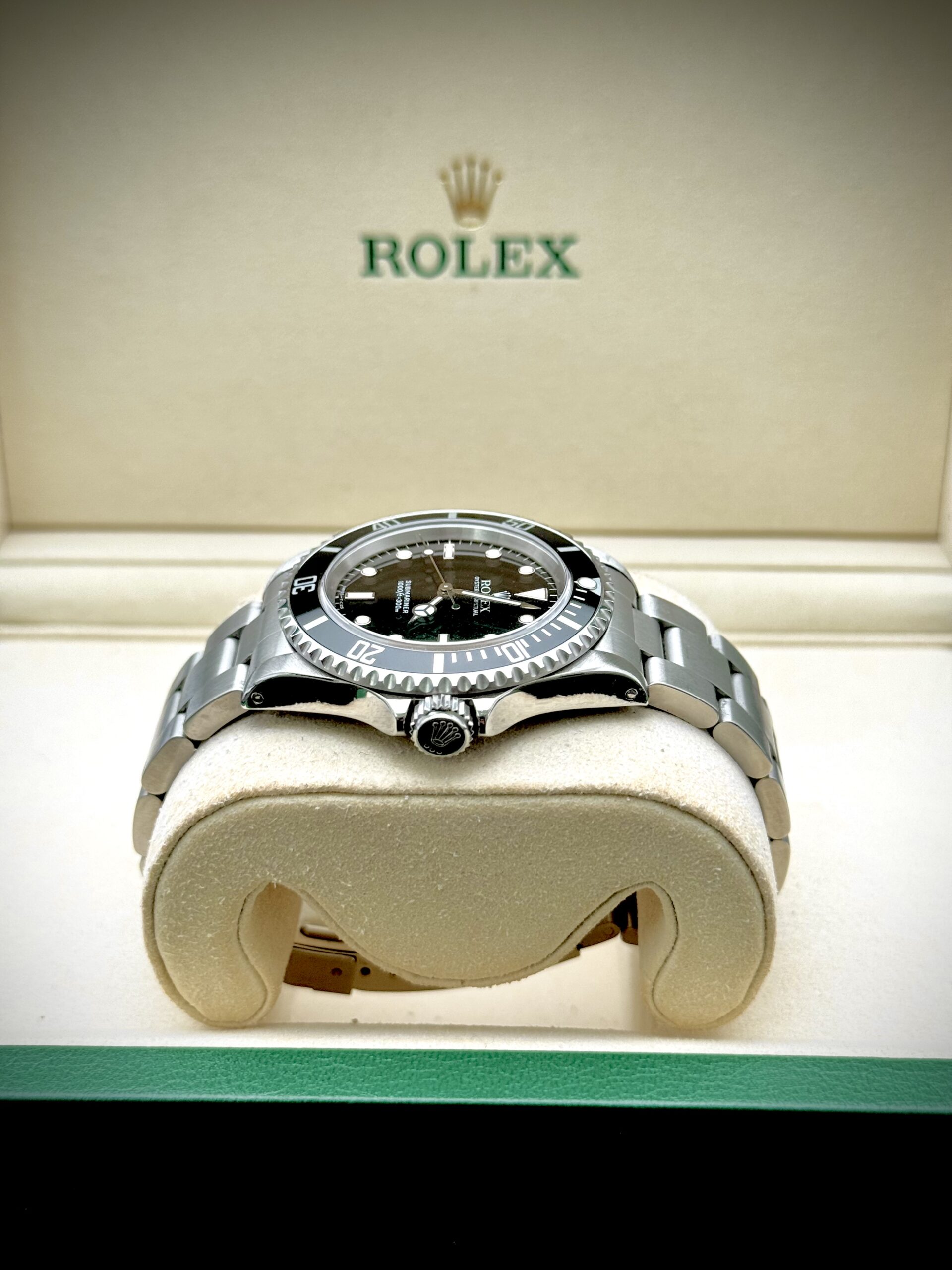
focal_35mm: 48
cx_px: 476
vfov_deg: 39.7
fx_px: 1760
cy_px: 635
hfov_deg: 30.3
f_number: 1.78
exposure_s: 1/121
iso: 64
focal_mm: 6.76
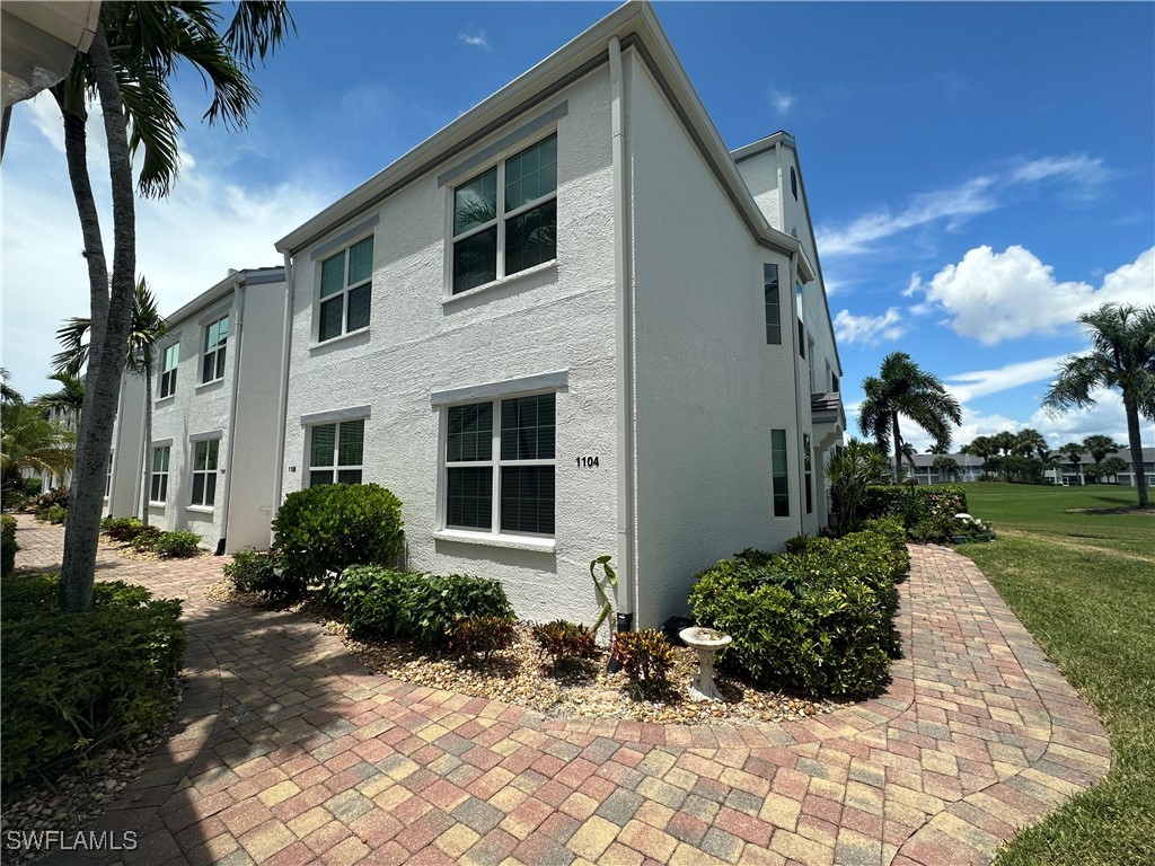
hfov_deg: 102.1
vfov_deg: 85.7
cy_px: 433
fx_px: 467
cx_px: 578
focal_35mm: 14
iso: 50
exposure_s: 1/1916
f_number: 2.2
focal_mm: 2.22
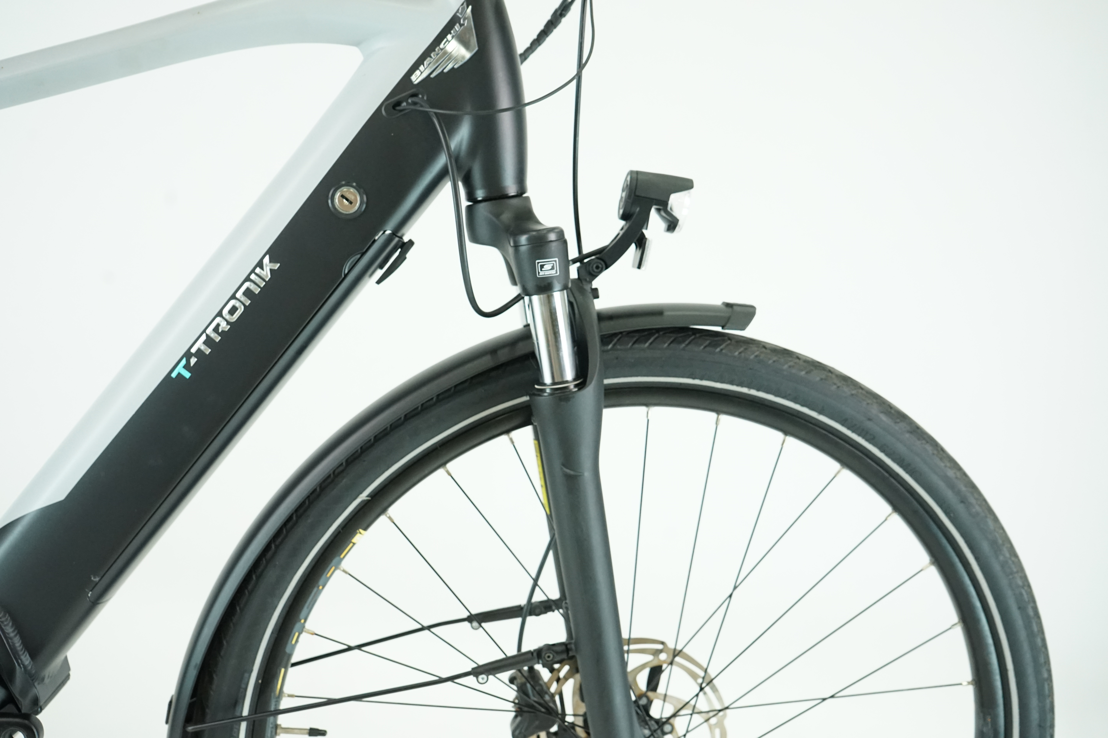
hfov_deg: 54.4
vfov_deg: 37.9
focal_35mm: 35
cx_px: 554
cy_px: 369
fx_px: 1077
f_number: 6.3
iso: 3200
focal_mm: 35
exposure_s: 1/200
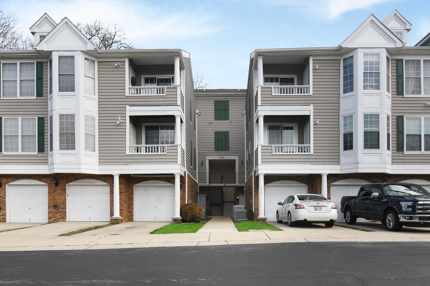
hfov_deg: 76.1
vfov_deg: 54.7
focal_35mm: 23
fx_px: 275
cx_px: 218
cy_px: 172
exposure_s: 1/40
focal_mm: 12
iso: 100
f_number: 8
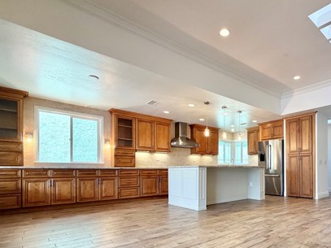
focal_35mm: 22
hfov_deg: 72.3
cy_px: 169
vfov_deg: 59.4
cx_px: 239
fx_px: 210
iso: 125
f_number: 2.2
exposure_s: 1/120
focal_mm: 2.22
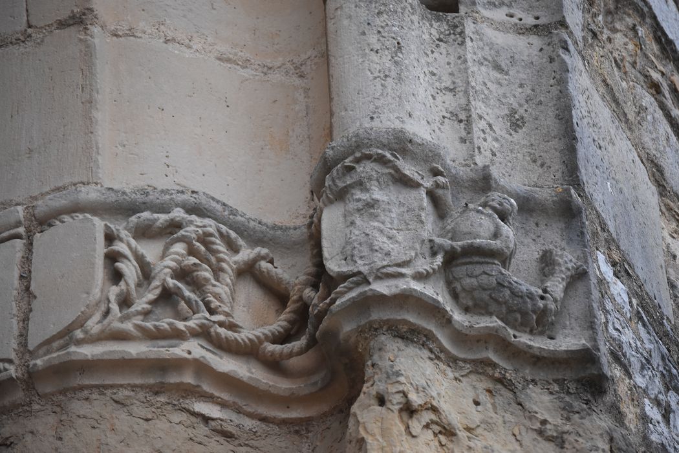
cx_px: 340
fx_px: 3395
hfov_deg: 11.4
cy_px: 226
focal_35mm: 180
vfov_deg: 7.6
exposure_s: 1/125
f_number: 4.8
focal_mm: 120
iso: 1250
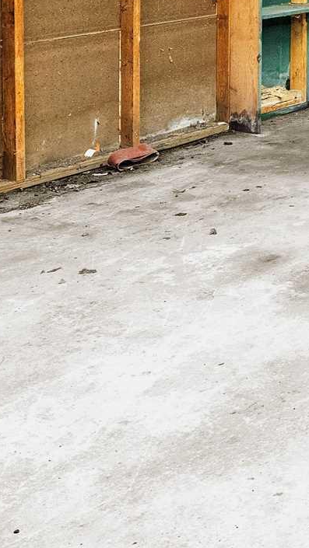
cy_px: -98
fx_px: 1096
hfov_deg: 13.2
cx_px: 675
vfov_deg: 25.4
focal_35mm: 75
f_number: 9
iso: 640
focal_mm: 16.5
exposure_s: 1/3
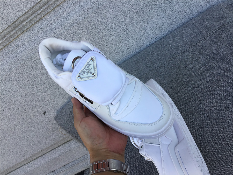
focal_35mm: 31
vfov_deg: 45.4
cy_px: 88
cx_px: 116
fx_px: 209
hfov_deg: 58.4
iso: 25
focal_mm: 3.3
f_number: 2.4
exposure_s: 1/229
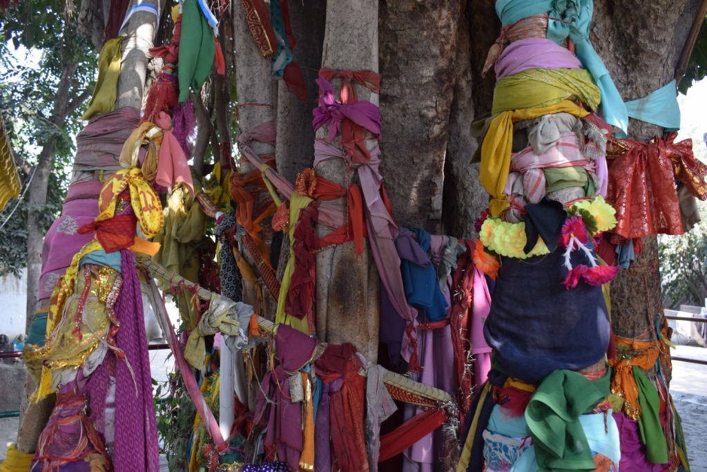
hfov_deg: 57.2
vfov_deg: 40.0
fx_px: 648
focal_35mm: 33
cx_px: 354
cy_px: 236
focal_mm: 22
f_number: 5.6
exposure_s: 1/125
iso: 400
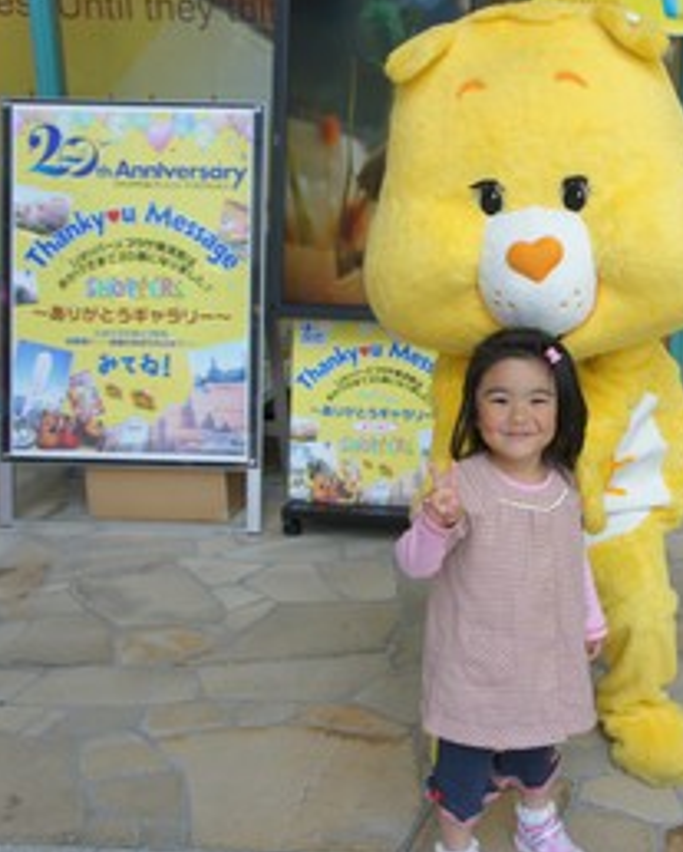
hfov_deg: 31.6
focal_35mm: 46
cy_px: 426
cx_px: 597
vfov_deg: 40.5
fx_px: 1153
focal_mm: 21
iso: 400
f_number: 4.5
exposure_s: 1/200
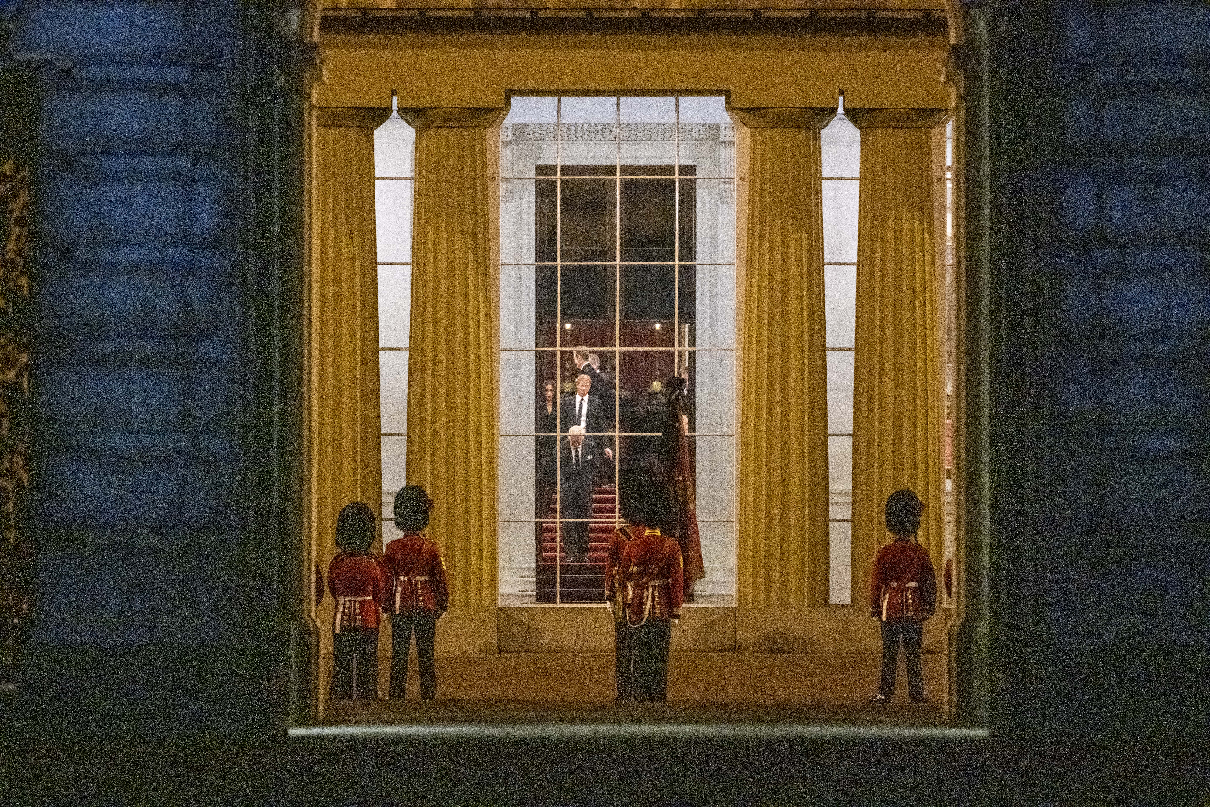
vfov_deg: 3.4
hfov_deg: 5.2
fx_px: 13443
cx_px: 605
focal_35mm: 400
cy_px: 404
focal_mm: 400
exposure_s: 1/100
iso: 6400
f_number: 5.6
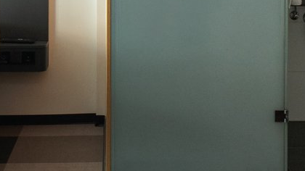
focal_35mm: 92
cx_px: 128
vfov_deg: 12.4
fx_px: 744
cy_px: -95
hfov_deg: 23.1
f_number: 10
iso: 800
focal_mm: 18
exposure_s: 1/3
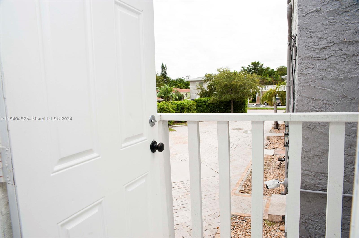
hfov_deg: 73.8
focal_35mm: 24
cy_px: 119
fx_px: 239
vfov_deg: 53.0
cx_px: 180
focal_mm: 24
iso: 250
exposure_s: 1/200
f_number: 10
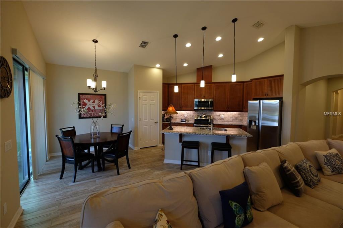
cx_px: 172
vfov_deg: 77.3
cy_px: 114
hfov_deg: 100.4
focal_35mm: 15
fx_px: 143
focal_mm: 10
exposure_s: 1/60
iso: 640
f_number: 4
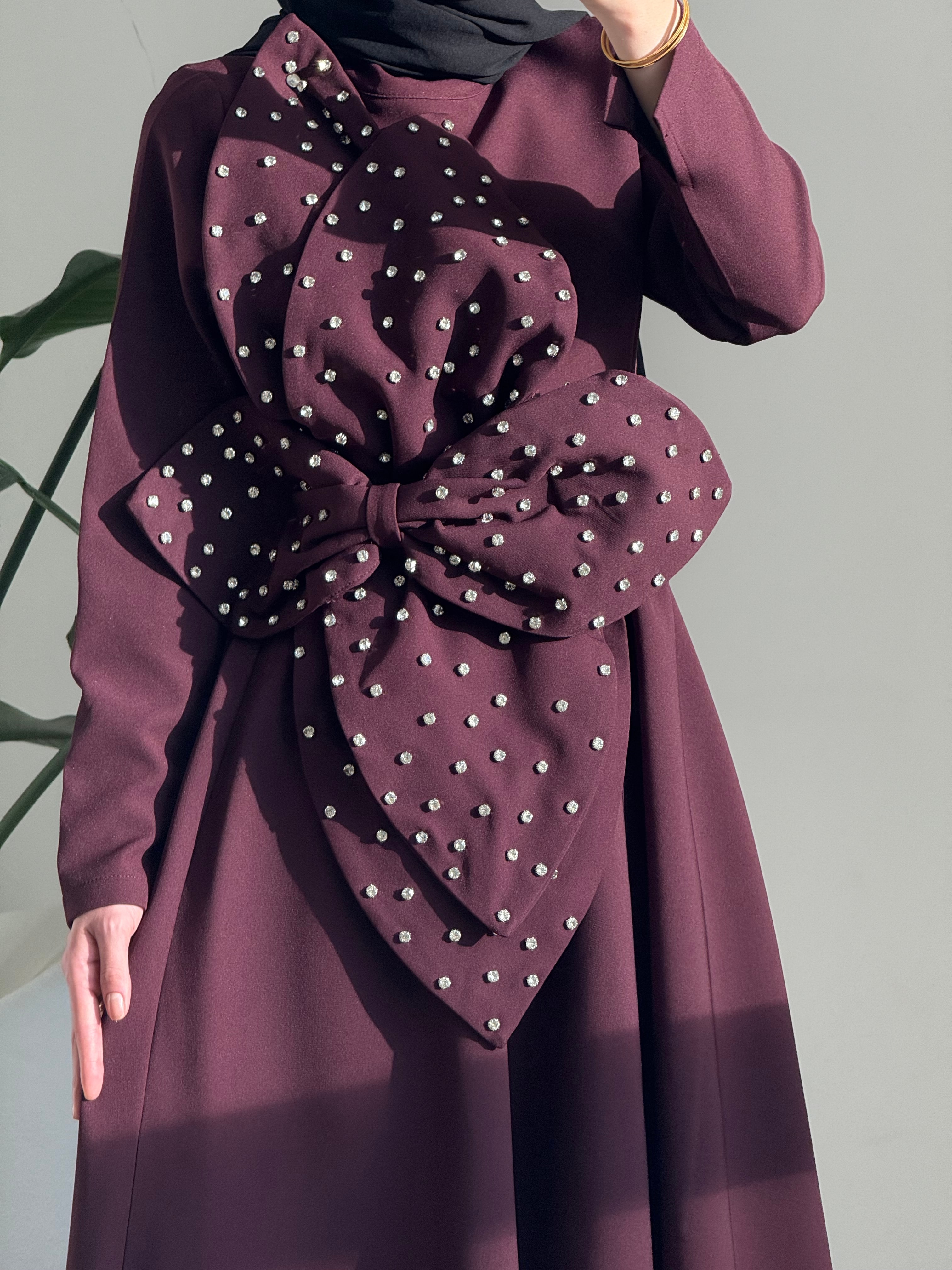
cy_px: 635
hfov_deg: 12.3
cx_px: 476
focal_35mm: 120
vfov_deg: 16.4
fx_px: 4400
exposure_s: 1/99
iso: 80
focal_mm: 15.66
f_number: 2.8
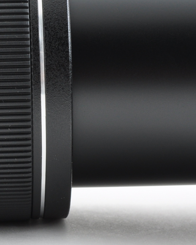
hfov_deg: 8.8
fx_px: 1262
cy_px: 68
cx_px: -12
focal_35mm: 174
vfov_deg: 11.1
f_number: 14
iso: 200
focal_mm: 40
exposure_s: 1/200
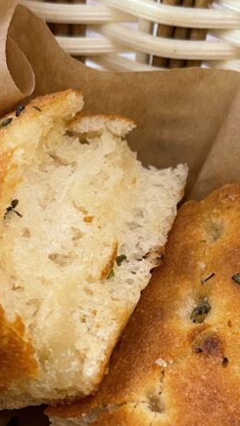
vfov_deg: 32.3
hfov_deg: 18.8
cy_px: 311
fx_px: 725
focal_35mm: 64
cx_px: 129
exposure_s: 1/50
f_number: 1.6
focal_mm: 5.1
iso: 200
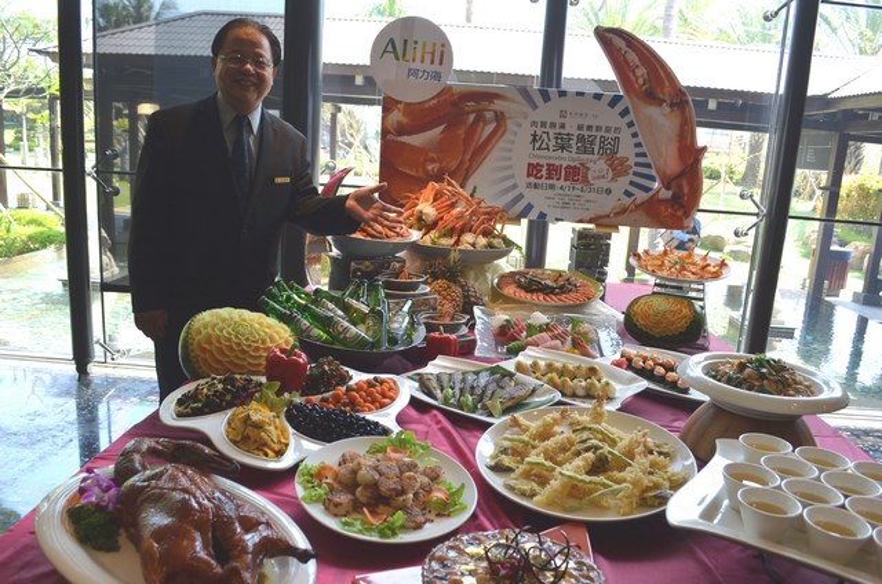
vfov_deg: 47.7
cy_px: 292
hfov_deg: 67.5
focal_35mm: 27
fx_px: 660
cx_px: 441
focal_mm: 18
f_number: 5
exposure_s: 1/100
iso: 400
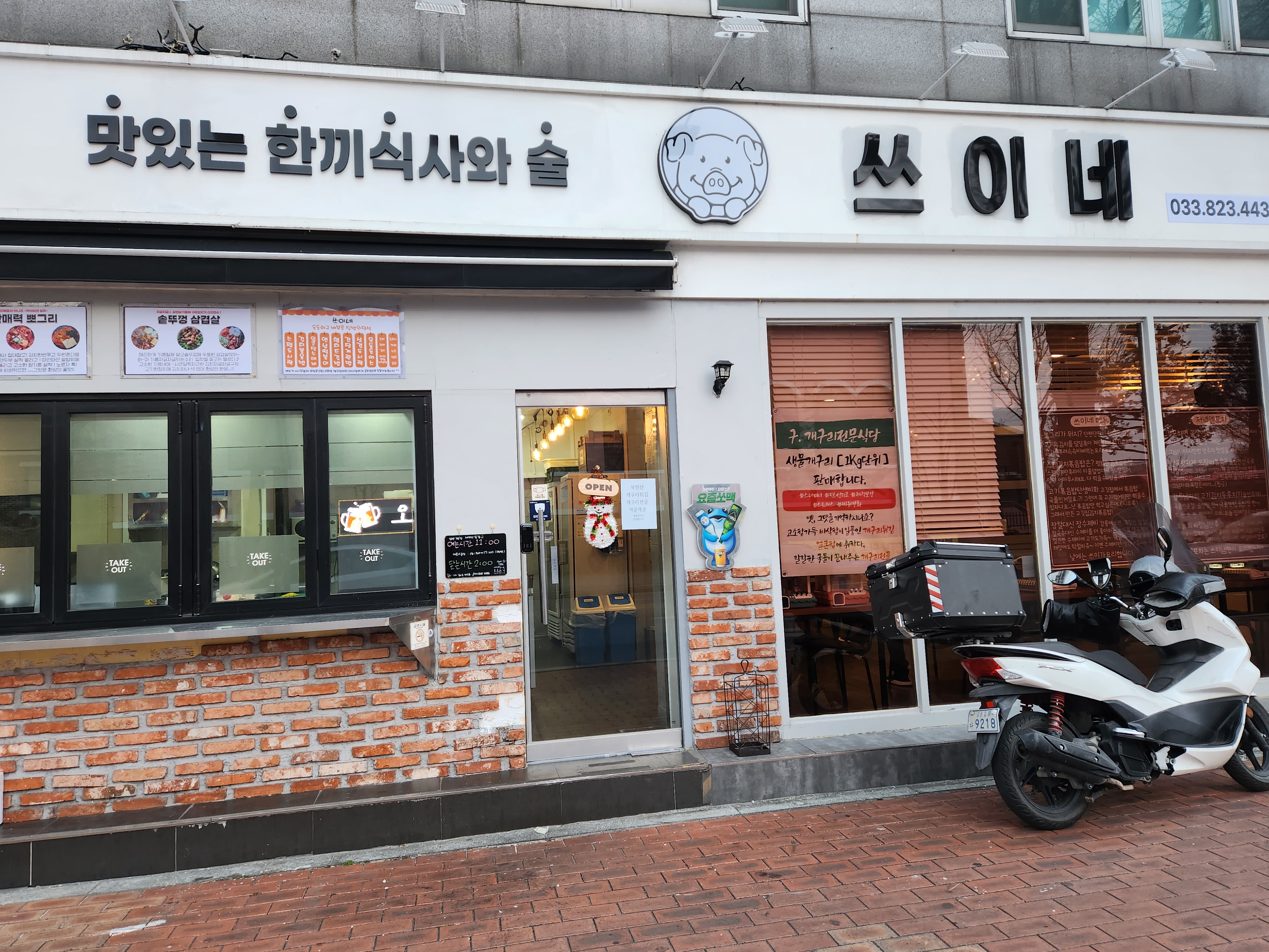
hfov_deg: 71.6
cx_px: 634
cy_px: 477
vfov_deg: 56.8
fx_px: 880
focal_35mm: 24
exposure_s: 1/120
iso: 125
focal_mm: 5.4
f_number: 1.8
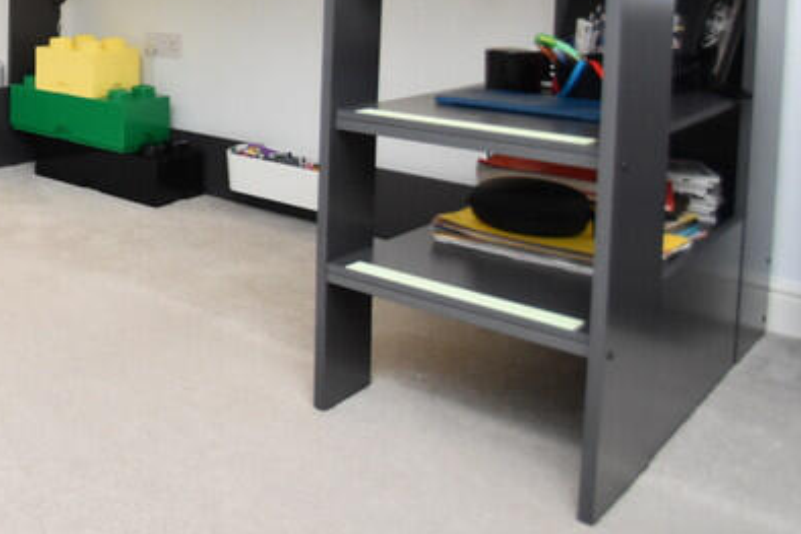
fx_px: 868
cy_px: -54
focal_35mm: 39
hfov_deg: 38.1
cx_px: -142
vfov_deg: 30.6
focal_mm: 10
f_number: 4
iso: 800
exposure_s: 1/125
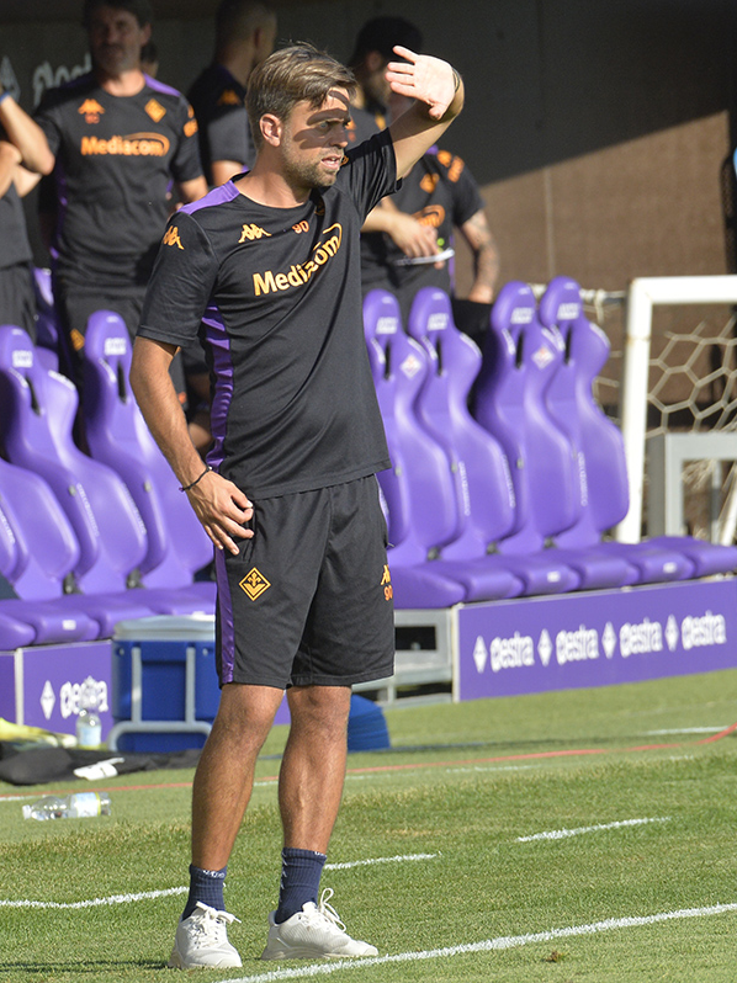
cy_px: 492
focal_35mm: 723
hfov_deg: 2.1
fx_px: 20535
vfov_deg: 2.7
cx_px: 402
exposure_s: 1/1250
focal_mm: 500
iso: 1250
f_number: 11
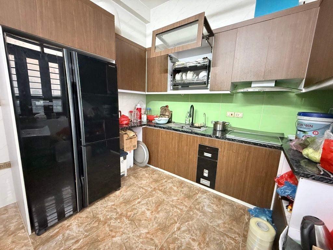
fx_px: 135
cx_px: 166
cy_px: 125
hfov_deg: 102.1
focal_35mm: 14
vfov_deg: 85.7
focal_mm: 2.22
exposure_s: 1/50
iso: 1000
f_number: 2.2
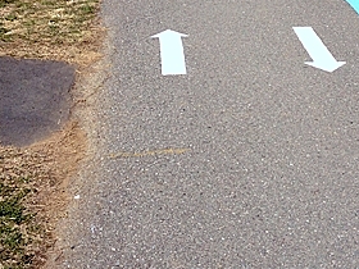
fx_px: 830
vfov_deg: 18.3
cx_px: 235
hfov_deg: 24.3
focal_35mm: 80
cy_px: 61
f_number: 2.4
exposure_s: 1/2304
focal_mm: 4.28
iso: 64
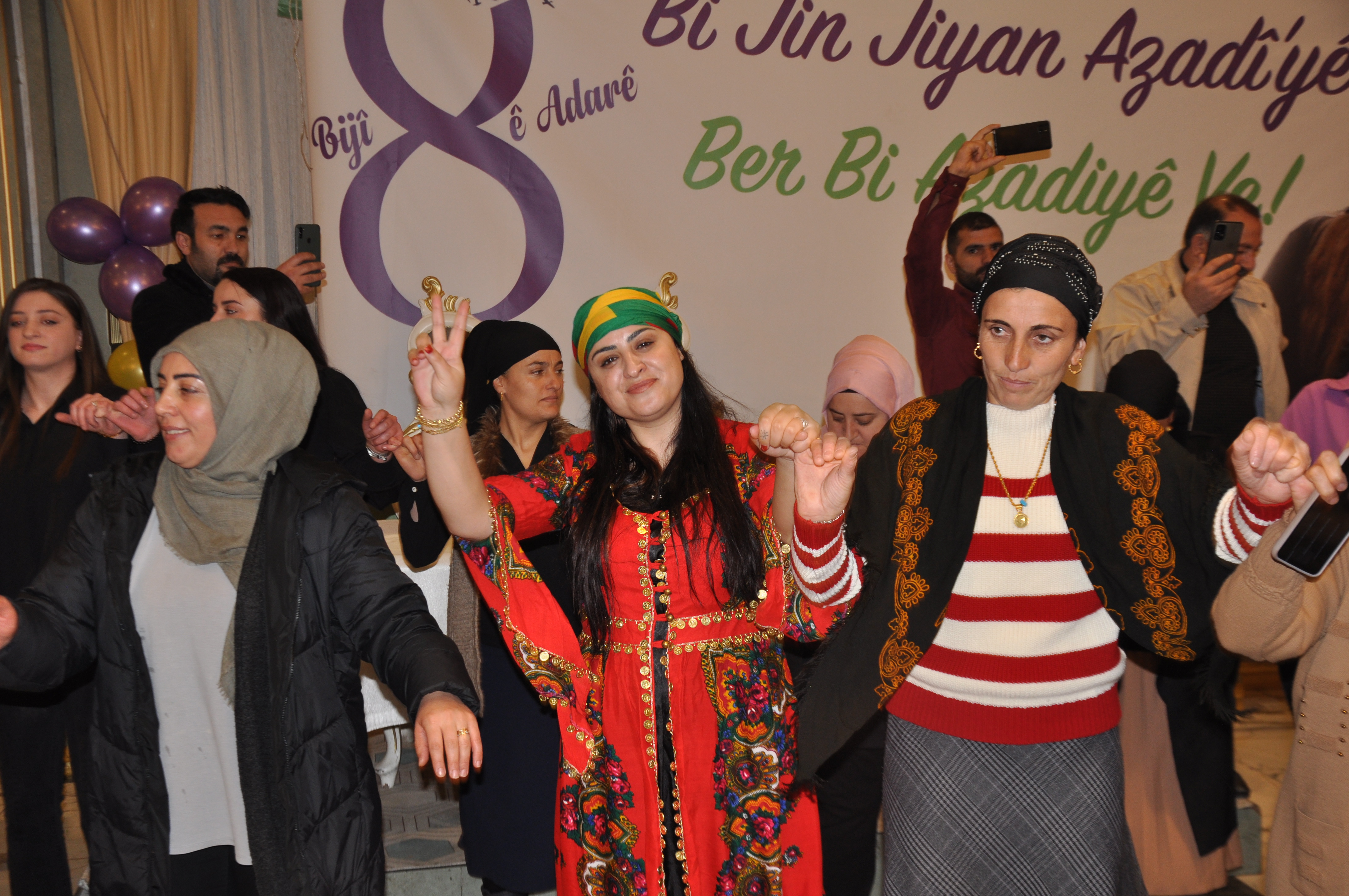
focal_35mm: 45
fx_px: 1684
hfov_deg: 43.7
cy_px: 448
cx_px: 674
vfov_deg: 29.8
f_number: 4.2
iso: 400
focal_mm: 30
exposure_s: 1/60
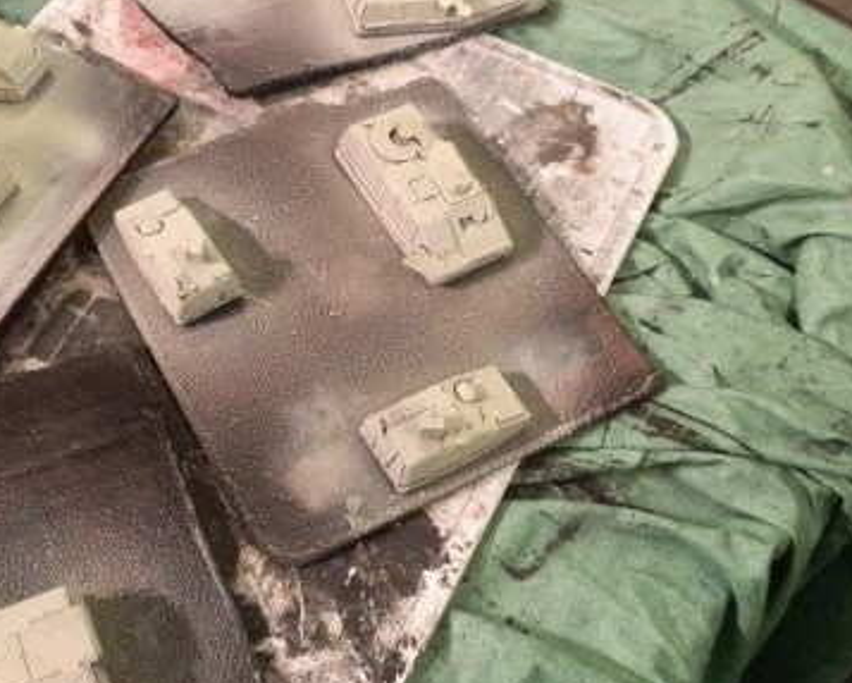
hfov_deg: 43.7
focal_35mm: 41
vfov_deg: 36.5
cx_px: 243
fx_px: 1034
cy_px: 337
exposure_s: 1/40
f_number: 3.1
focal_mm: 5
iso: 400
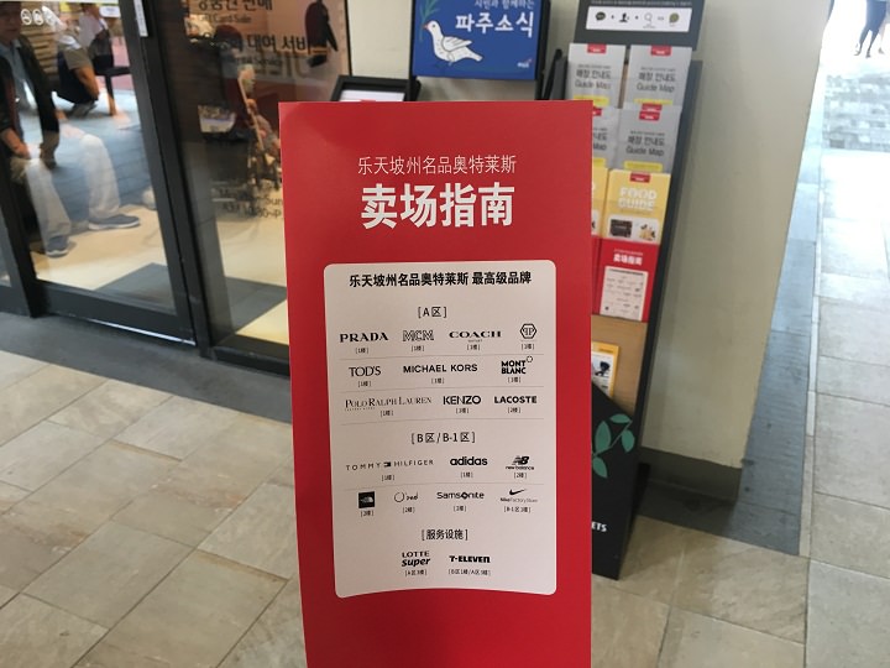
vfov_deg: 48.2
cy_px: 334
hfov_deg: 61.7
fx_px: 746
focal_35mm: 29
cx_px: 445
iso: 64
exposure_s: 1/30
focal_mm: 4.15
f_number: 2.2
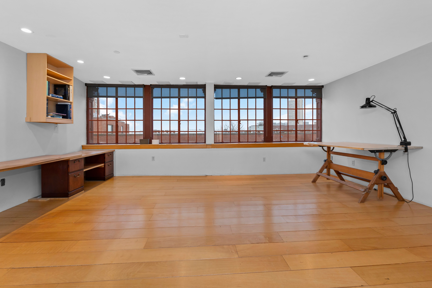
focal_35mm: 15
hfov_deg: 100.4
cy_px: 135
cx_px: 215
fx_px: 180
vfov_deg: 77.2
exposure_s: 1/100
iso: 800
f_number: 5.6
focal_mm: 14
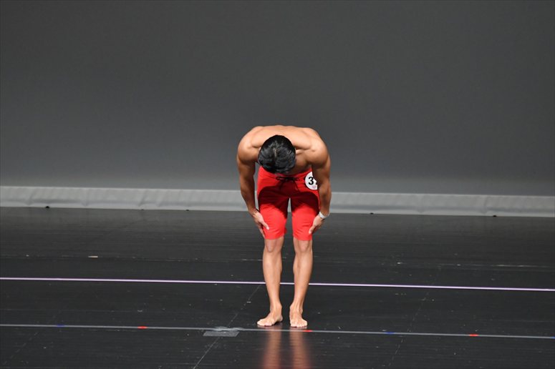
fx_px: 5316
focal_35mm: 345
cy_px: 184
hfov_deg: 6.0
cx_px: 278
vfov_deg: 4.0
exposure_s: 1/400
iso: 4000
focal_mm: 230
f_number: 5.6
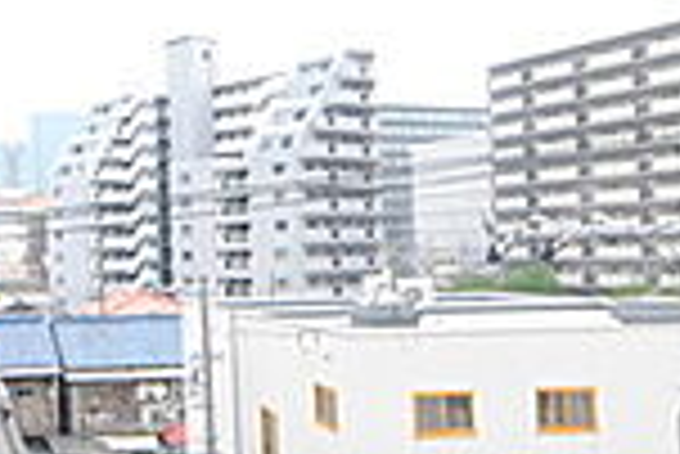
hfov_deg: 35.3
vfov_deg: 26.5
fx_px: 964
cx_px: 5
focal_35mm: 51
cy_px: 234
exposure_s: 1/200
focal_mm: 8
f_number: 7.1
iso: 200
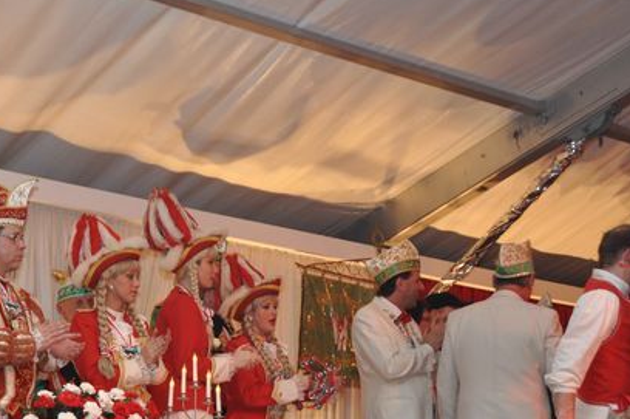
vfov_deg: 15.6
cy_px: 344
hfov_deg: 23.2
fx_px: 1521
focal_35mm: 87
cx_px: 156
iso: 640
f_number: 5.6
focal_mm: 32
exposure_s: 1/60
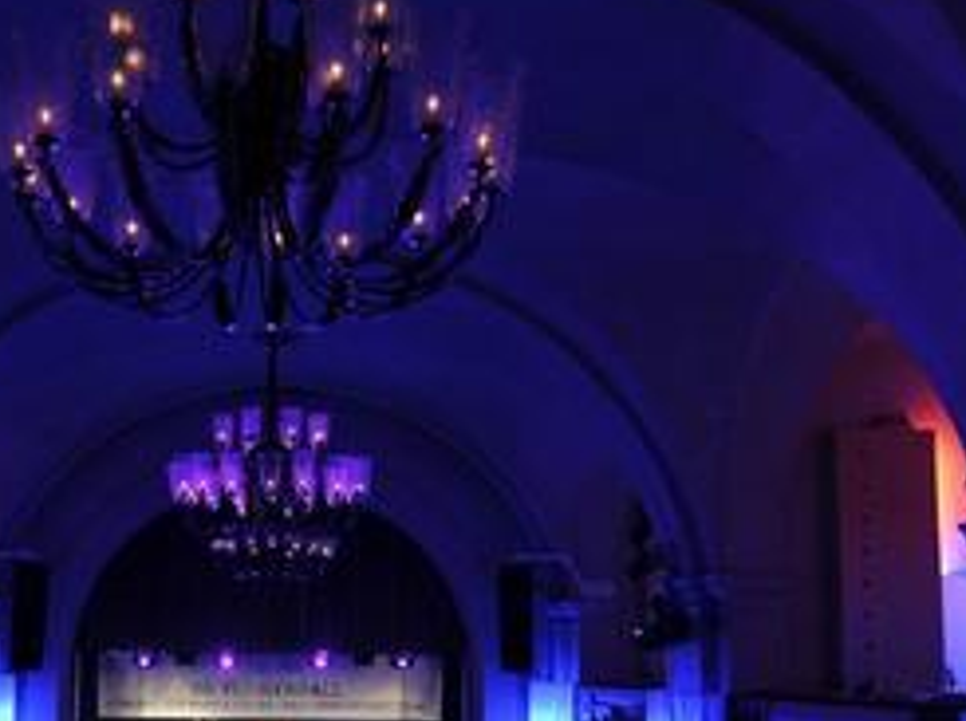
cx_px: 264
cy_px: 552
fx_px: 1226
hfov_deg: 41.9
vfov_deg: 32.1
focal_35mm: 44
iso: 200
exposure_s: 1/40
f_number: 3.2
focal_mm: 14
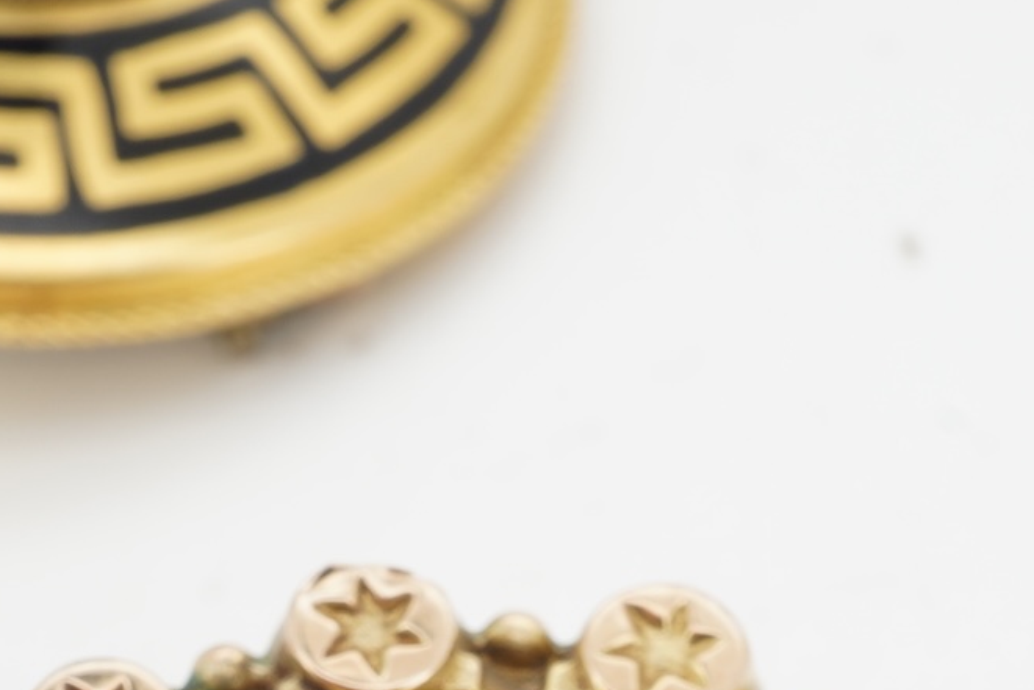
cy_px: 1014
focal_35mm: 134
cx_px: 458
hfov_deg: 15.3
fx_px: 3849
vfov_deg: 9.9
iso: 160
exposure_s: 1/80
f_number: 22
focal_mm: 30
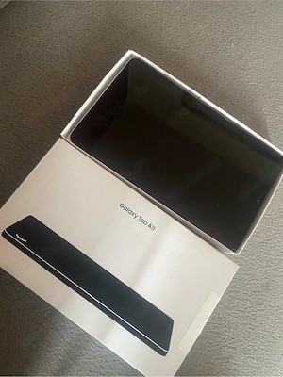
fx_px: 283
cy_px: 188
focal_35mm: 26
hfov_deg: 53.1
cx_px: 142
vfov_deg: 67.3
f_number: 1.8
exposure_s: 1/35
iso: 640
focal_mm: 4.25
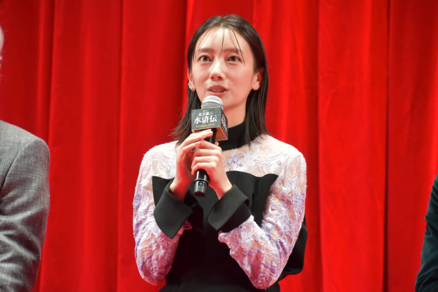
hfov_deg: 9.5
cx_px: 219
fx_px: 2646
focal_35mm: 218
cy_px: 146
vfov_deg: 6.3
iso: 800
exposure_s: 1/60
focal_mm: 145
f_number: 6
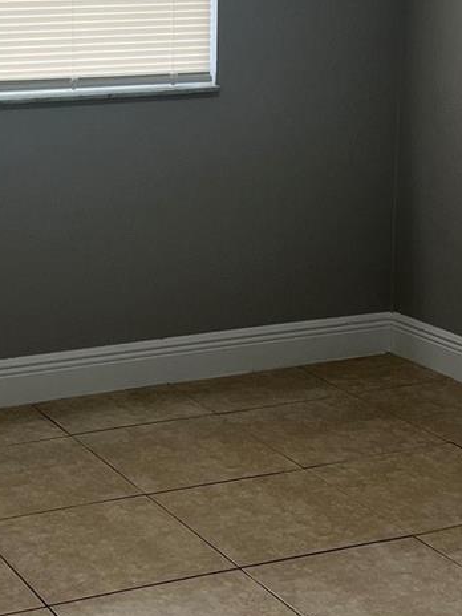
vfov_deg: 22.5
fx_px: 1530
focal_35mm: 86
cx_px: 72
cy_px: 145
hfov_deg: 17.0
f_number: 1.5
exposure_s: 1/120
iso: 64
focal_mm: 5.7
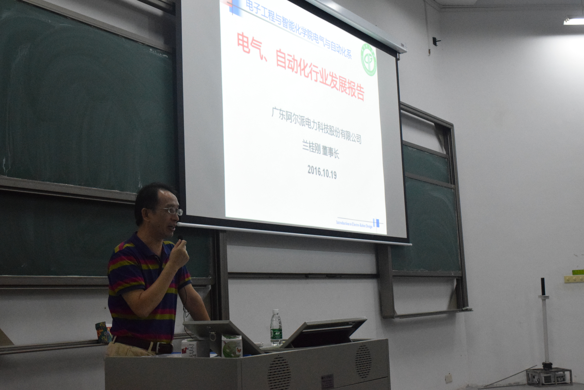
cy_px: 195
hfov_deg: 41.1
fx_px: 779
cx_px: 292
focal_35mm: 48
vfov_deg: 28.1
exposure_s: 1/160
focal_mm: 32
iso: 6400
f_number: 8
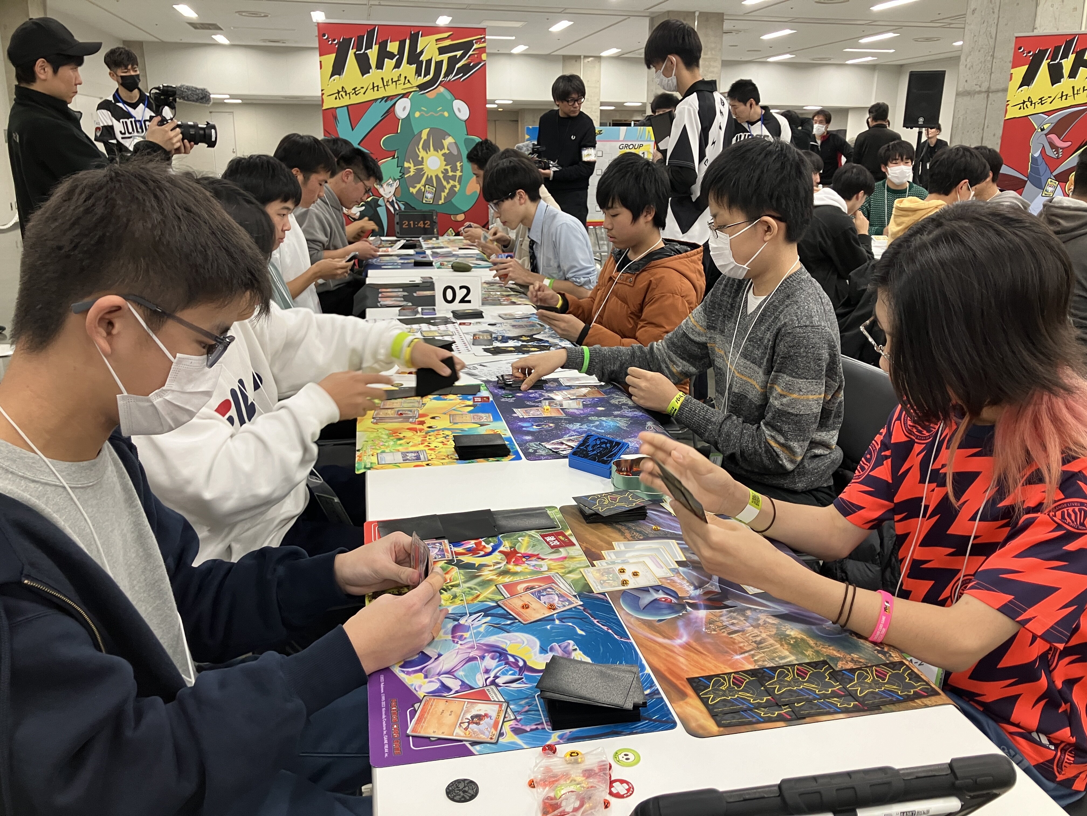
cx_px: 544
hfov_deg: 63.4
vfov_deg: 49.7
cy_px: 408
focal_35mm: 28
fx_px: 879
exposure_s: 1/50
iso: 80
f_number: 1.8
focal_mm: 4
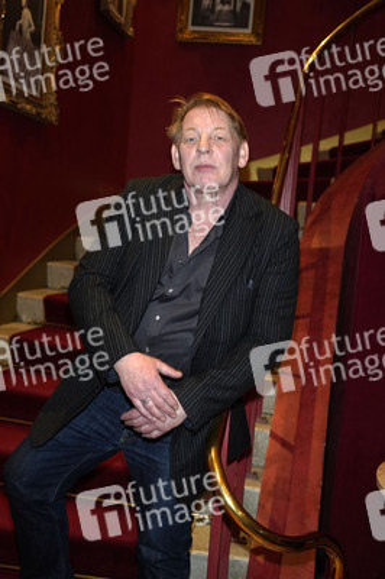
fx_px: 659
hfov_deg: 32.6
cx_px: 192
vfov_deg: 47.4
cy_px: 290
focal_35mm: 41
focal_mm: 41
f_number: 5
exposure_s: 1/100
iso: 1600
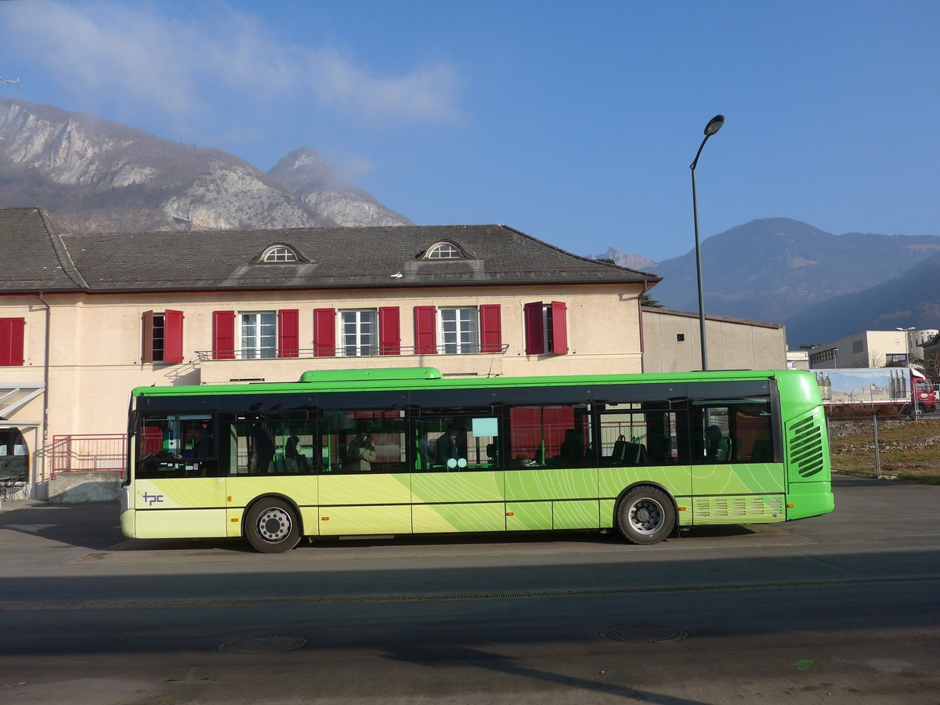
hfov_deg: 61.7
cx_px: 470
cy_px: 352
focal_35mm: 29
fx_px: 787
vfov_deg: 48.2
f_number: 2.8
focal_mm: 6
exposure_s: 1/1300
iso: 80
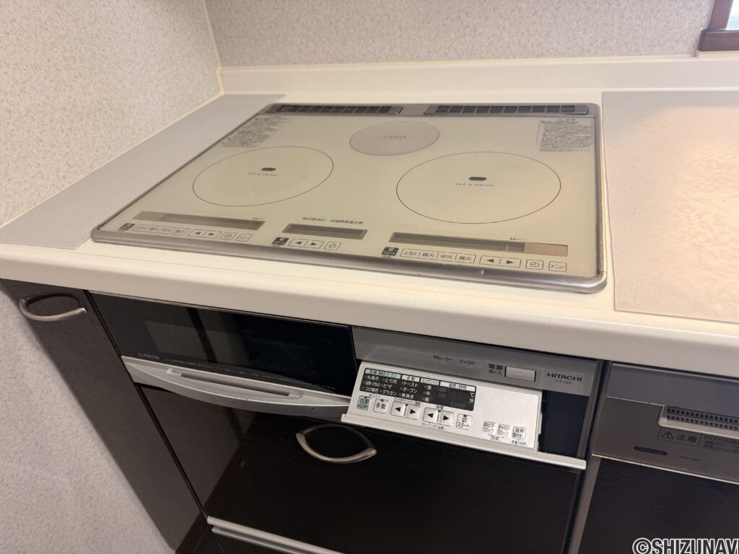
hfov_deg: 71.6
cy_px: 277
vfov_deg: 56.8
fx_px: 512
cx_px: 370
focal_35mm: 24
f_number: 1.78
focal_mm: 6.76
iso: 100
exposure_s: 1/60
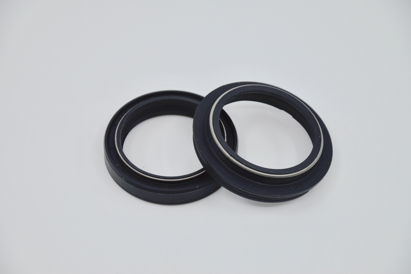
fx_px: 1797
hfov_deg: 13.1
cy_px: 137
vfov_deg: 8.7
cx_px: 206
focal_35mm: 158
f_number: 6.3
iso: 100
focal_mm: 105
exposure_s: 1/160
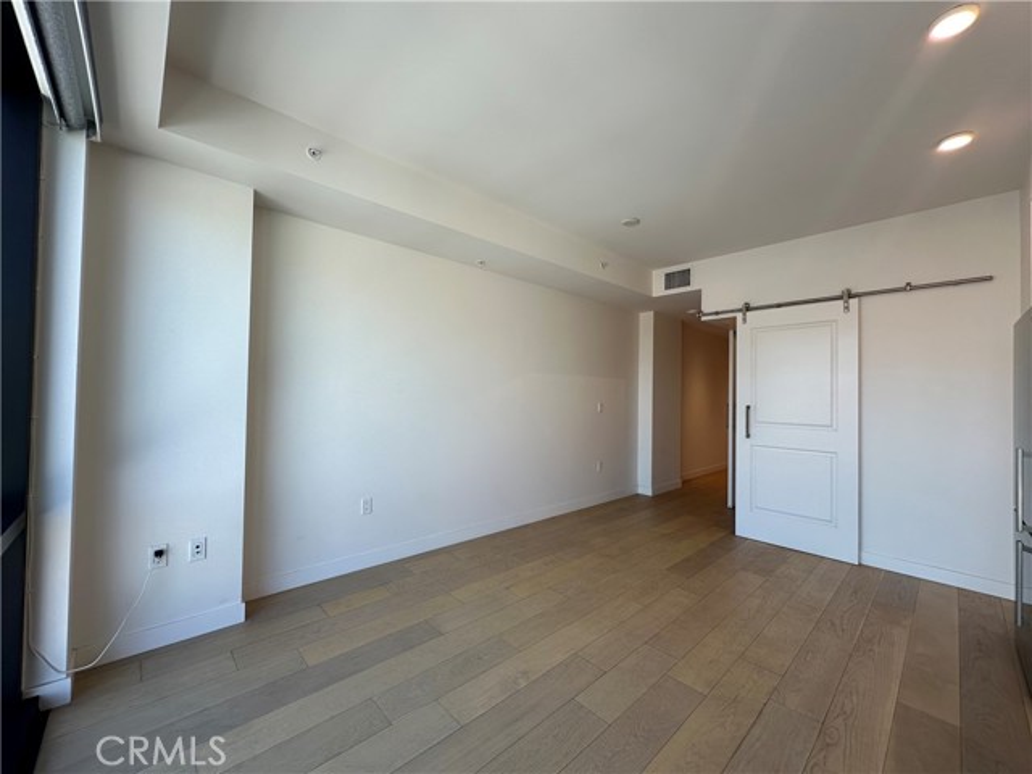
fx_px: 417
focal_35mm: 14
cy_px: 387
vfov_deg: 85.7
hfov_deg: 102.1
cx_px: 516
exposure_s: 1/131
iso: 40
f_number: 2.2
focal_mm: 2.22
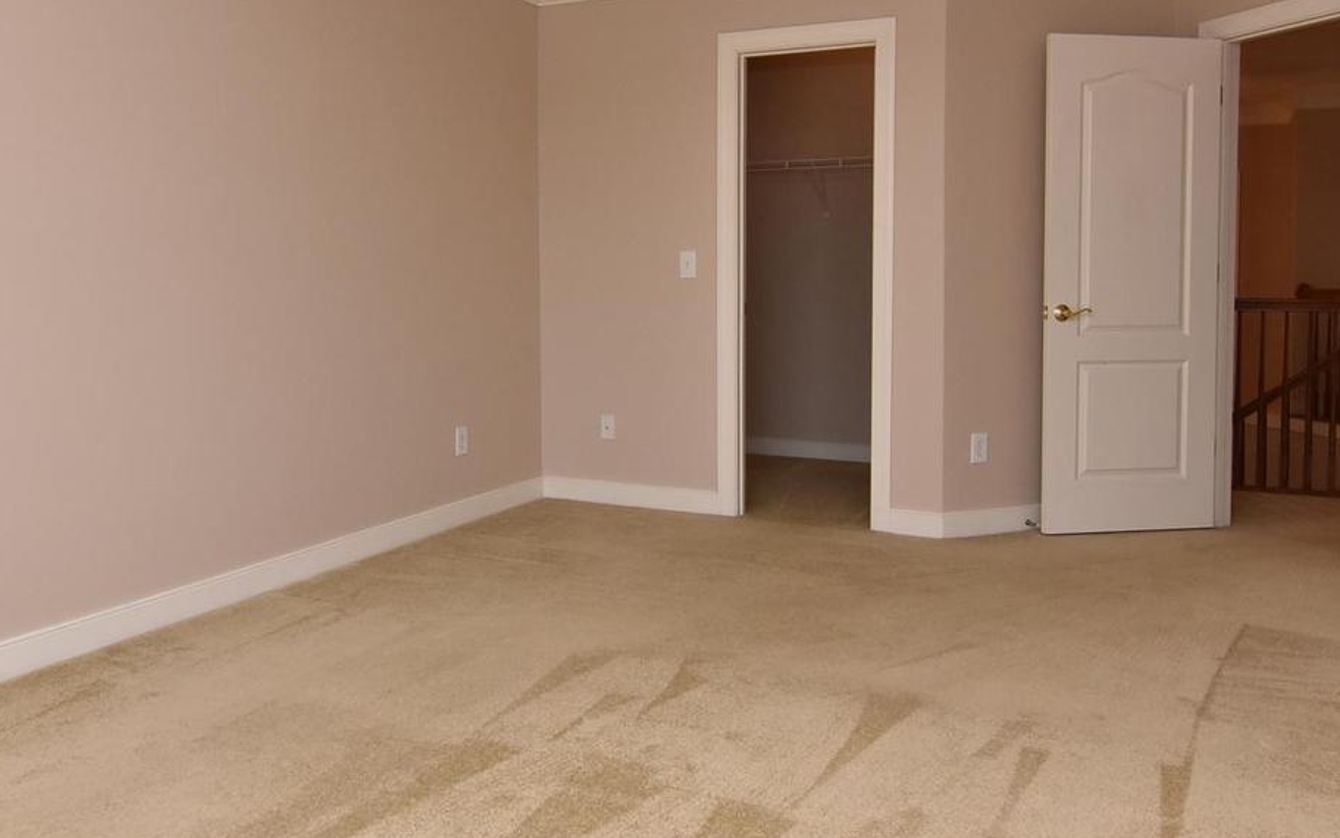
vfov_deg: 42.8
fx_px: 1059
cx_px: 639
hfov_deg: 64.6
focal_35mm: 29
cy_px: 316
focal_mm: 12
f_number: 10
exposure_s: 1/80
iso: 800
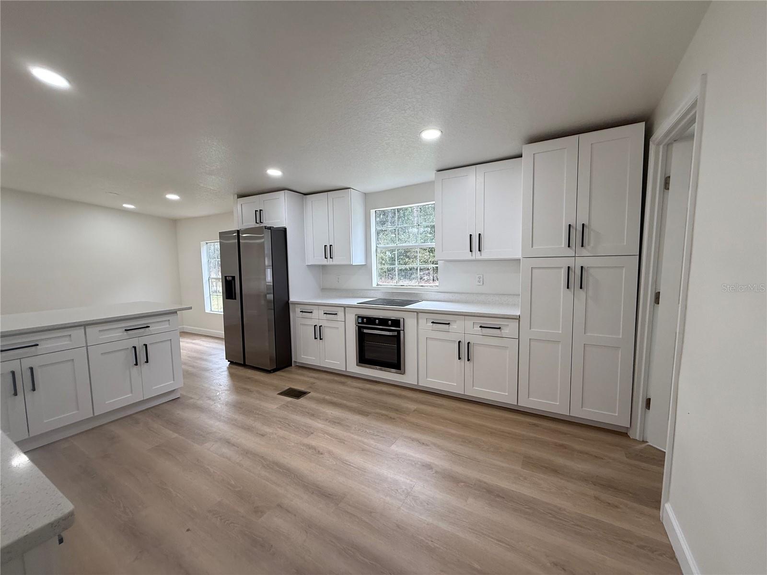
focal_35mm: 14
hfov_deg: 102.1
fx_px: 310
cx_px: 384
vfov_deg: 85.7
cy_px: 288
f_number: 2.2
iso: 125
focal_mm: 2.22
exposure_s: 1/120
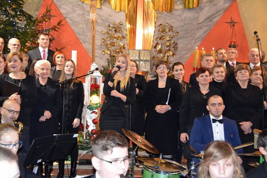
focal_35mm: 48
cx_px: 134
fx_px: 356
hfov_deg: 41.1
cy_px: 89
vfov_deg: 28.1
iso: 2200
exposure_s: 1/60
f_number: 4.2
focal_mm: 32
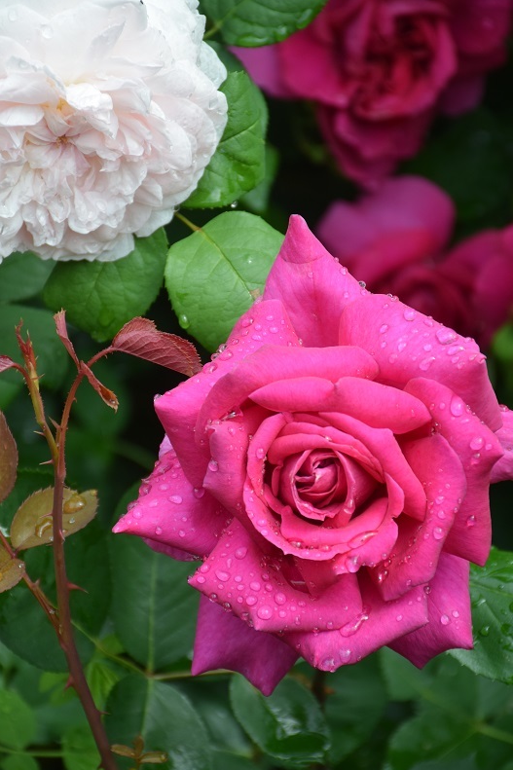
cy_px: 377
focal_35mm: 223
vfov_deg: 9.2
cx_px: 256
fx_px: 4768
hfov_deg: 6.2
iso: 320
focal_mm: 140
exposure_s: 1/500
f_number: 5.6
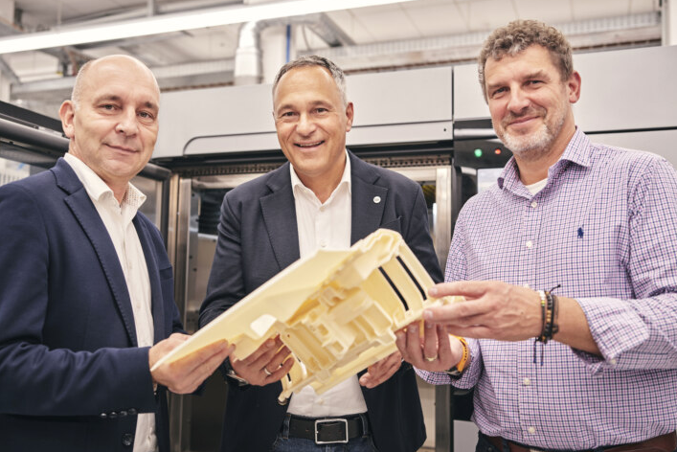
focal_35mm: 38
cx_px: 328
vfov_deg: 35.1
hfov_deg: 50.7
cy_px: 208
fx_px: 715
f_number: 2.8
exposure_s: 1/80
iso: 200
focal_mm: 35
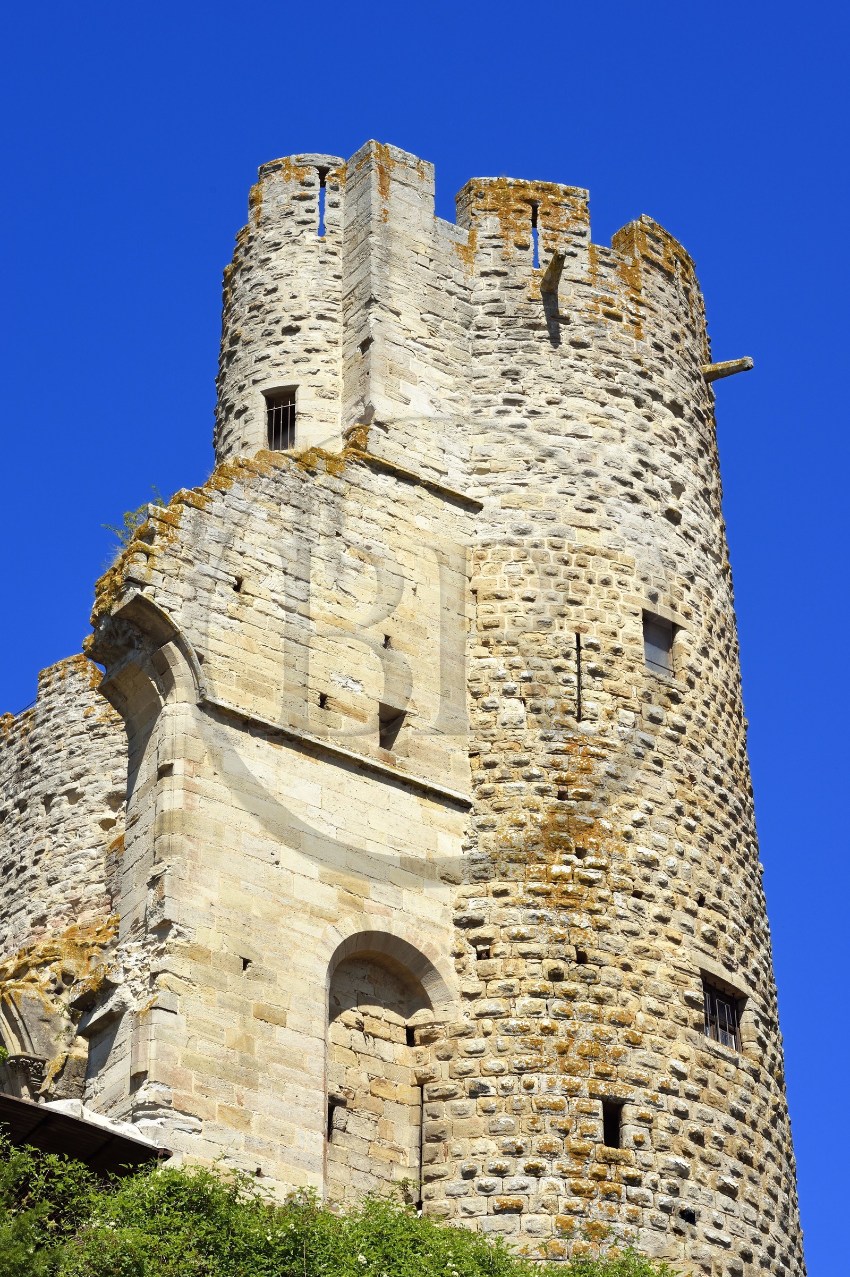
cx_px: 425
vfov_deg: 21.5
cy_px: 638
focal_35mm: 95
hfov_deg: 14.4
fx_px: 3367
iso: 200
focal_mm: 95
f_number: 11
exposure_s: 1/250
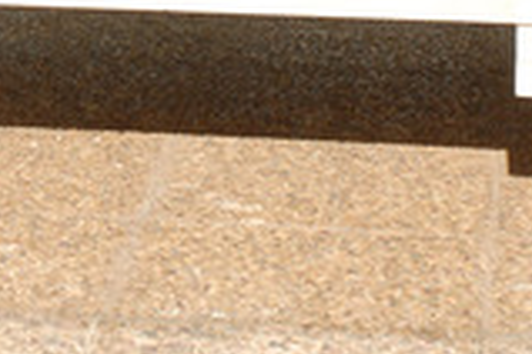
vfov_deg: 4.7
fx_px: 4241
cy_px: -481
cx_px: -137
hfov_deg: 7.1
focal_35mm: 287
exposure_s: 1/320
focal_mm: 38
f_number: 10
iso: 250
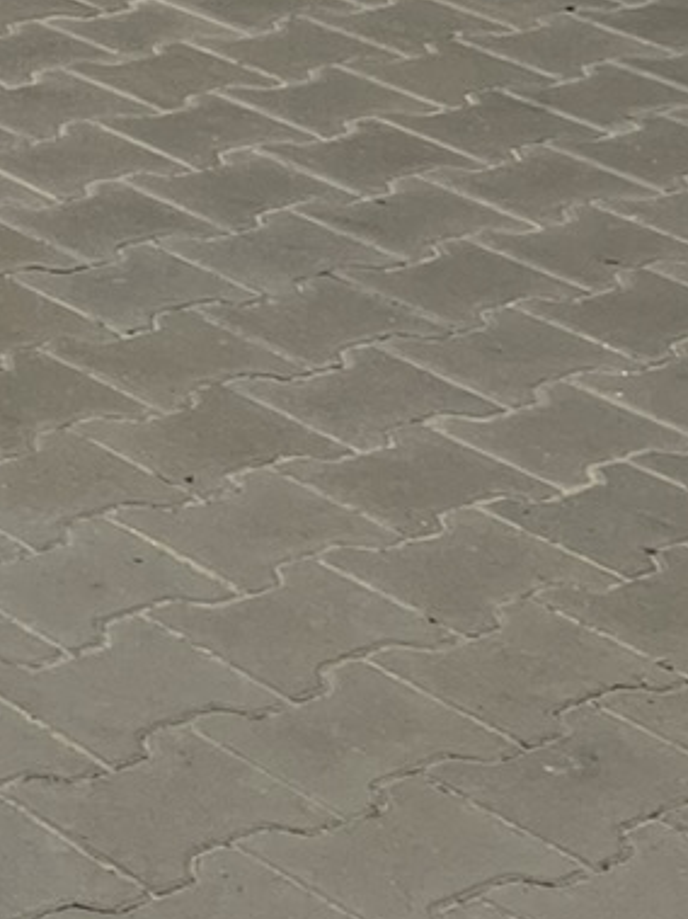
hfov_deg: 9.9
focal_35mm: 135
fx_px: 3580
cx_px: -875
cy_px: -1375
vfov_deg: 11.6
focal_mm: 5.1
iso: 32
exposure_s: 1/1618
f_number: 1.6
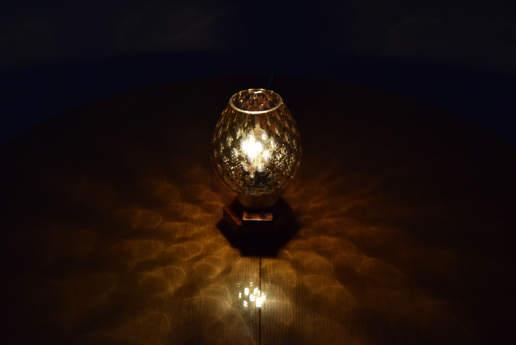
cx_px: 258
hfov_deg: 35.0
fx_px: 818
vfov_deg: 23.8
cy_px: 172
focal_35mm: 57
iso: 1600
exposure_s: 1/320
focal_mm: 38
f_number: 9
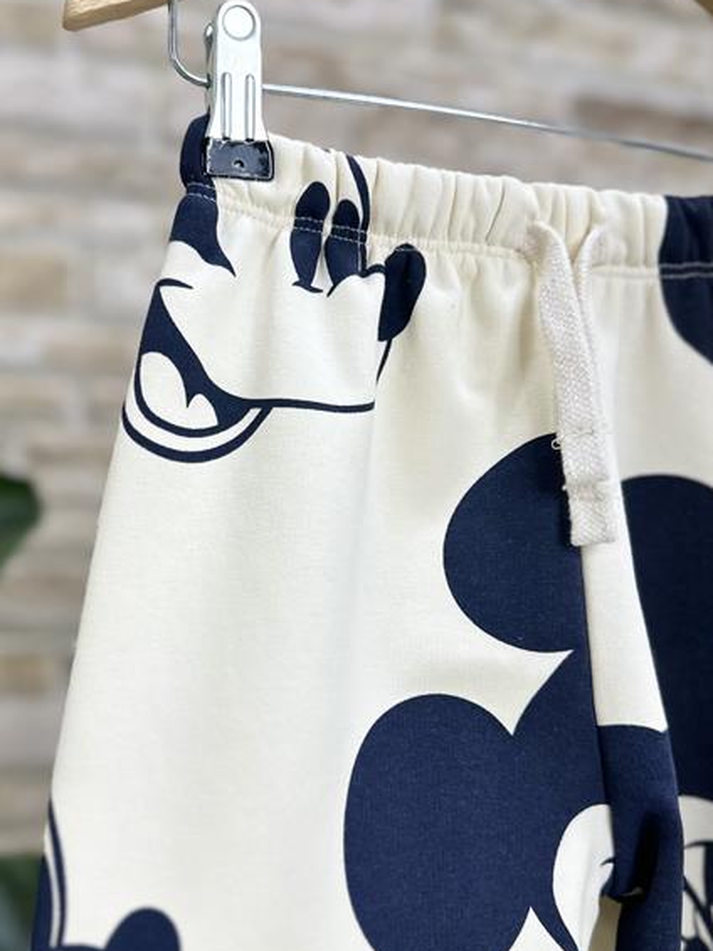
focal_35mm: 34
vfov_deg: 53.9
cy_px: 488
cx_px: 316
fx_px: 933
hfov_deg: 41.7
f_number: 1.78
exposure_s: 1/100
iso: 64
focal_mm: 6.86
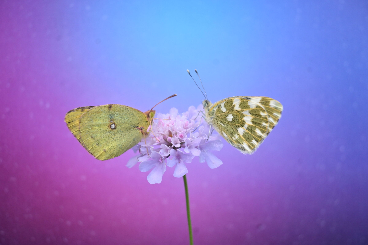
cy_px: 122
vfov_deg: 18.2
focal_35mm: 75
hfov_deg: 27.0
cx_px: 184
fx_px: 767
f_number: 6.3
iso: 900
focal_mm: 50
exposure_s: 1/125
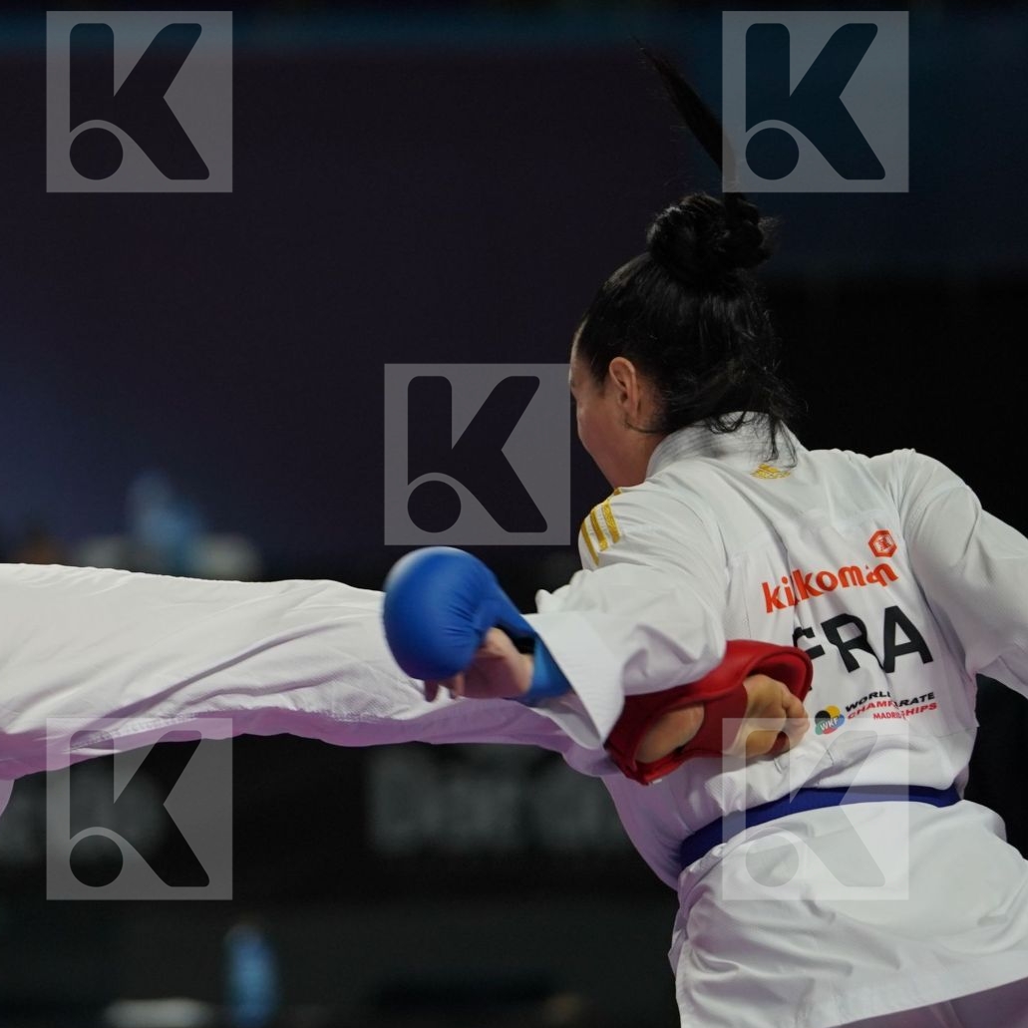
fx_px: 14951
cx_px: 140
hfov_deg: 3.9
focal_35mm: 445
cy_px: 455
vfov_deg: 3.9
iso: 1000
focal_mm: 200
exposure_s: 1/1000
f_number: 2.8
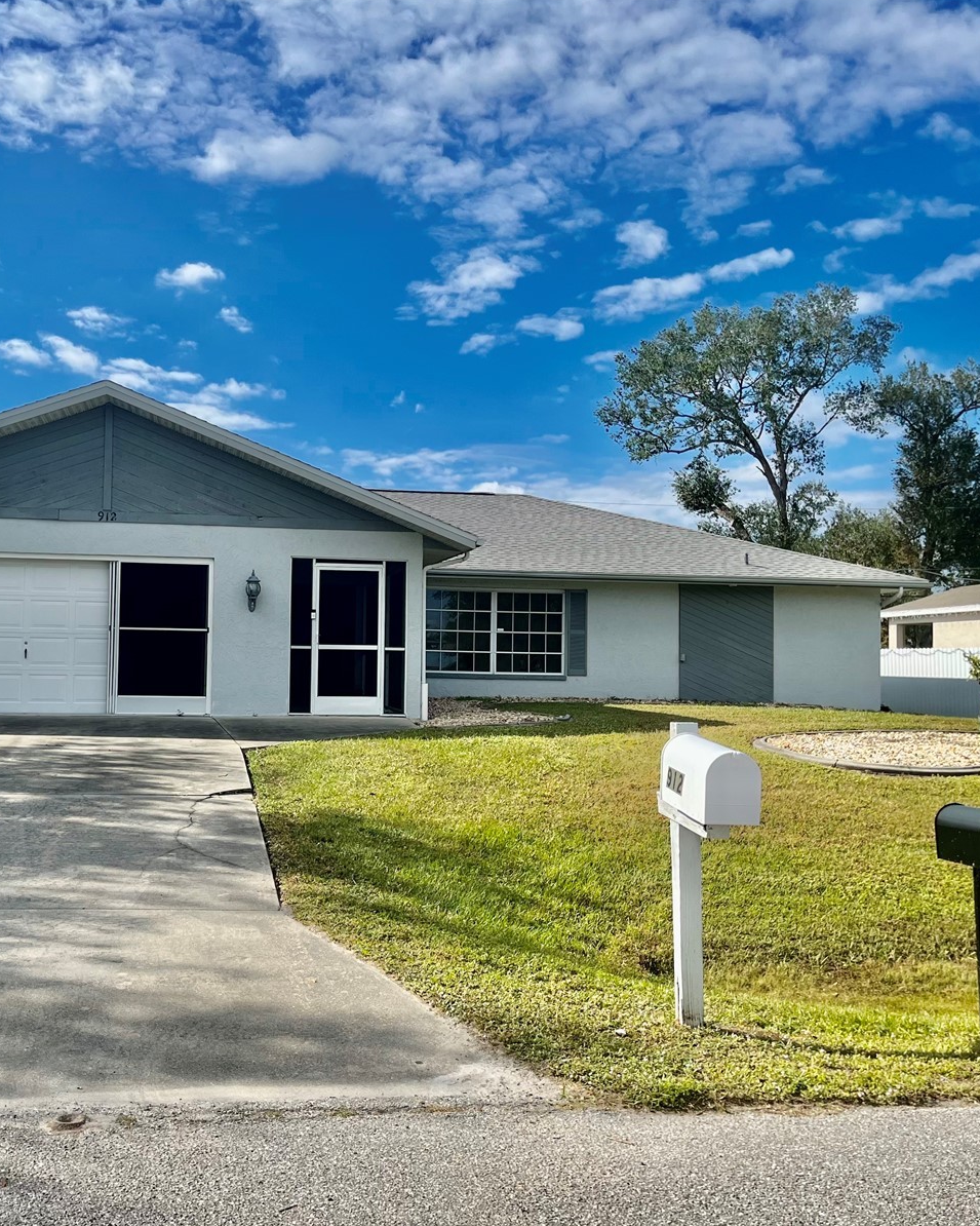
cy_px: 611
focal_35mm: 34
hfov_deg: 43.0
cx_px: 368
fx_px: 1233
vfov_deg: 52.8
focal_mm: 5.1
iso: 50
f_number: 1.6
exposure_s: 1/4651
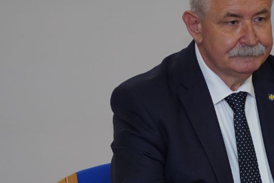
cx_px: 245
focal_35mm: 288
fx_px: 2192
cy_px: 132
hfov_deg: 7.1
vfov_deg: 4.8
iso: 200
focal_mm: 105
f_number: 4
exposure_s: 1/100
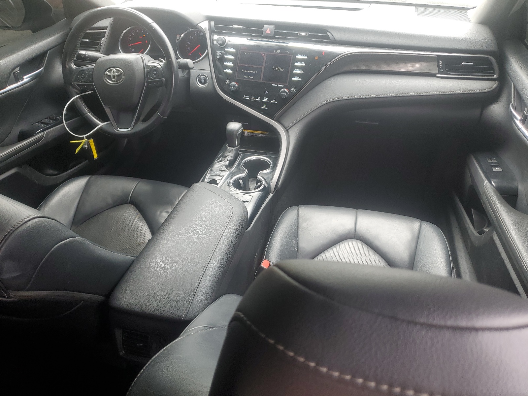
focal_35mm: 26
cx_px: 264
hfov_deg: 67.3
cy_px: 198
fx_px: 397
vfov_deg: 53.1
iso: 50
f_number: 1.5
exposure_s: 1/169
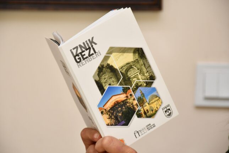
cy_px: 76
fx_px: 1336
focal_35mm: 210
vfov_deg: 6.5
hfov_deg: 9.8
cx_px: 114
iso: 1000
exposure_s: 1/80
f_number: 7.1
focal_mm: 140
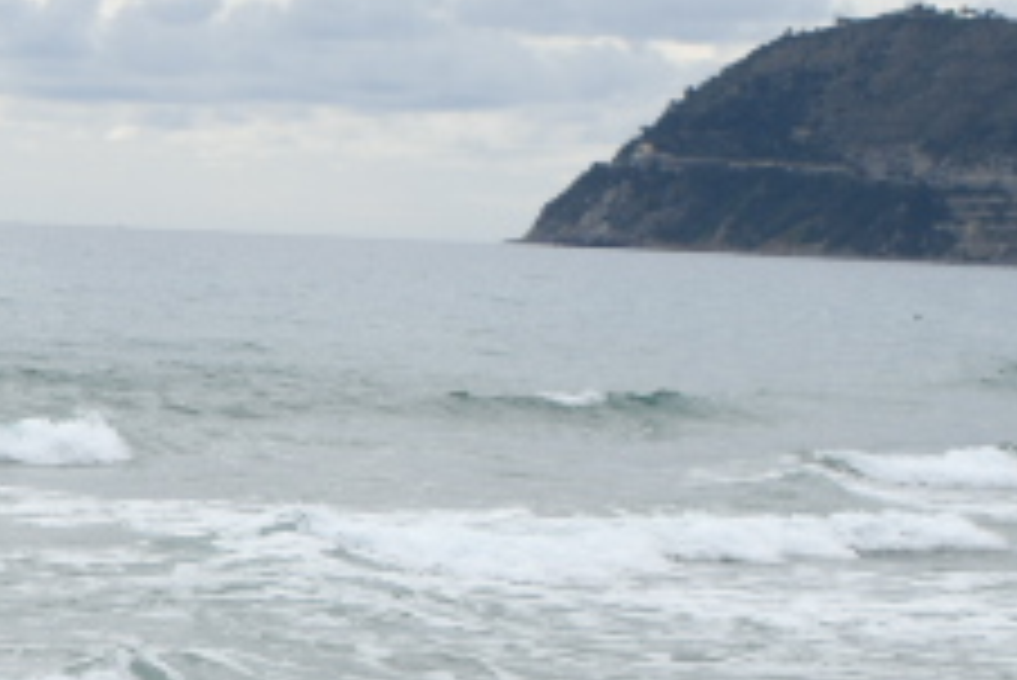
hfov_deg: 10.4
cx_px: -850
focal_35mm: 186
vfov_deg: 7.3
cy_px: 802
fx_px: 5258
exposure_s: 1/125
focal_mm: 26
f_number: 8
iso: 100
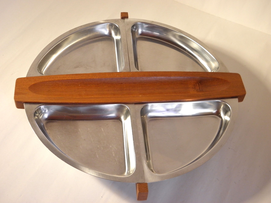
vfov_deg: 29.1
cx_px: 136
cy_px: 102
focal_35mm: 50
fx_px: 391
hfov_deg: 38.2
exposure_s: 1/30
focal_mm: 9.1
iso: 200
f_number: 4
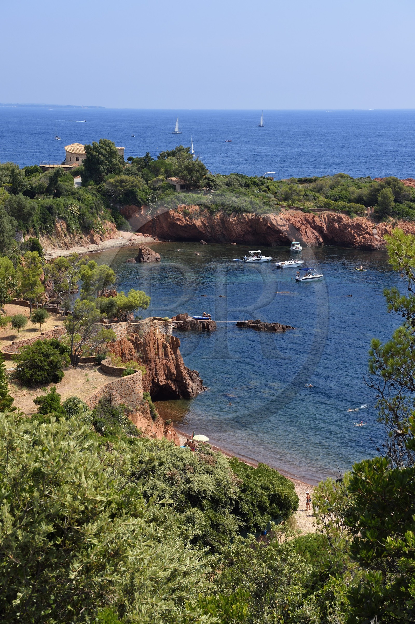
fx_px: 1212
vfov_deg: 28.9
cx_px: 208
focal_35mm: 70
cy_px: 312
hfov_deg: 19.4
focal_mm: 70
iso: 200
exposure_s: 1/250
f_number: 13
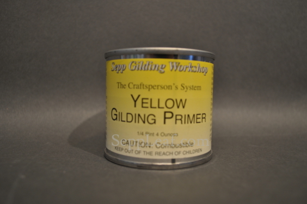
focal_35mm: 32
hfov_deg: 58.7
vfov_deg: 41.0
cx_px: 161
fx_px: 273
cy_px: 100
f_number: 3.8
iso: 250
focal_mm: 20
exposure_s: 1/125
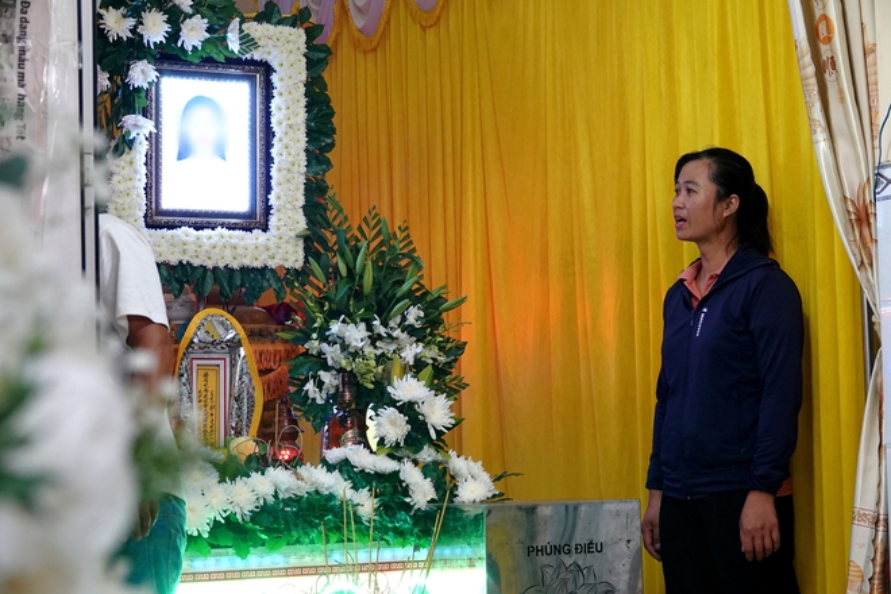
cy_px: 297
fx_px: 1955
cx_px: 446
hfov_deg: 25.7
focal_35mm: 79
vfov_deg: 17.3
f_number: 3.5
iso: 640
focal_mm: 28.91
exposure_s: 1/125
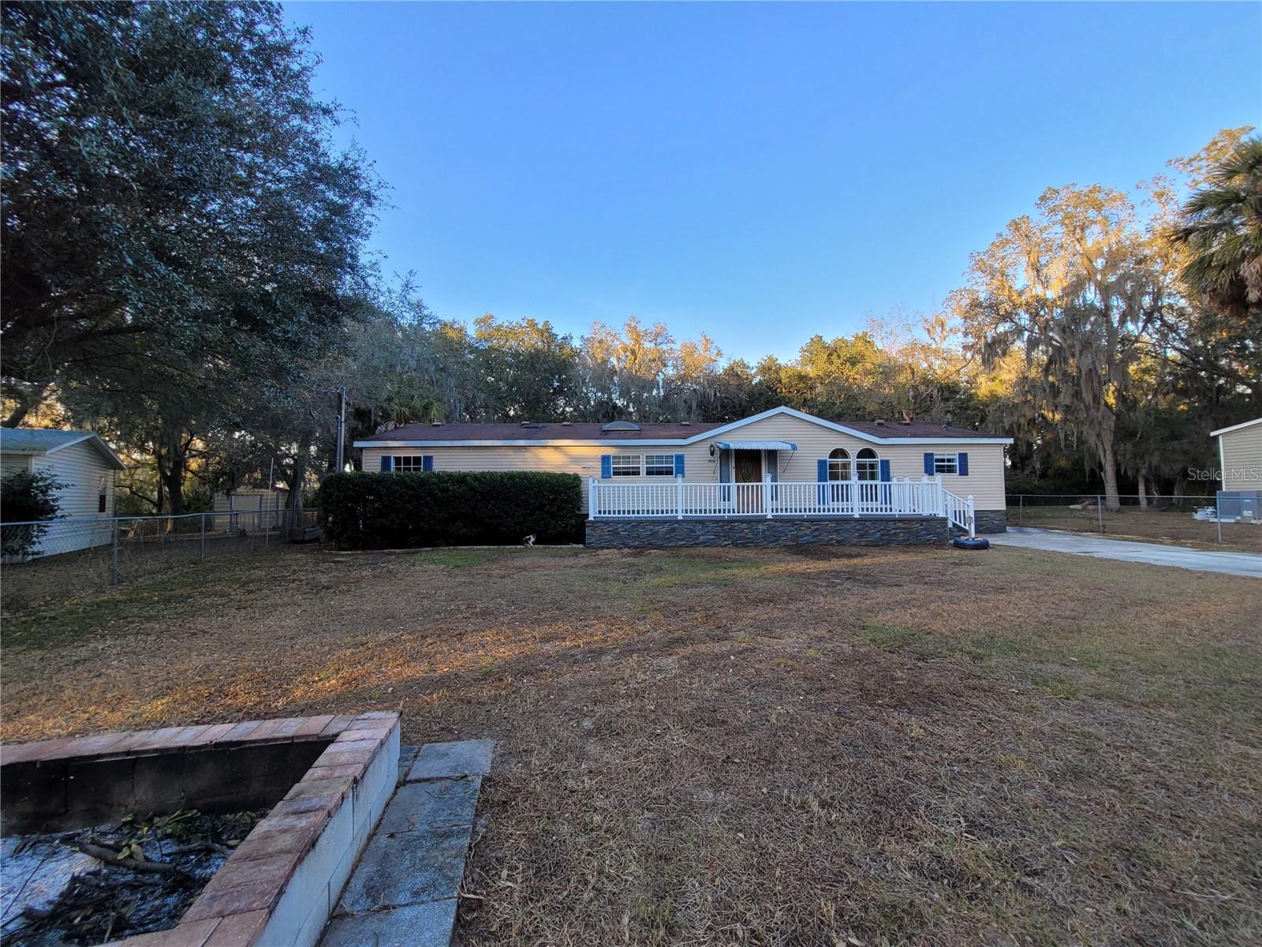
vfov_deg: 89.9
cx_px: 631
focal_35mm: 13
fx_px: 474
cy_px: 474
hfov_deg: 106.2
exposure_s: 1/158
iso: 40
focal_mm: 1.74
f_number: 2.2
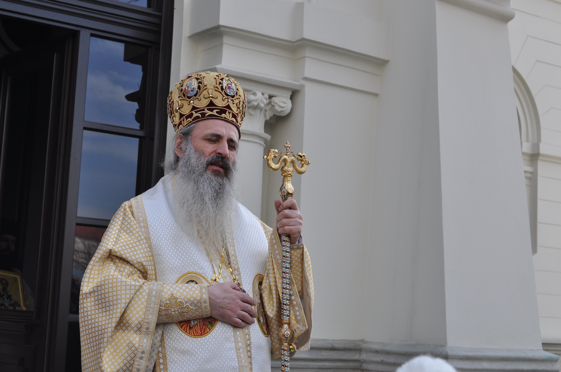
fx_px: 1027
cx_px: 280
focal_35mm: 66
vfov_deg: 20.6
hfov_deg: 30.5
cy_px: 186
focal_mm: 44
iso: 320
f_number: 9
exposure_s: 1/320
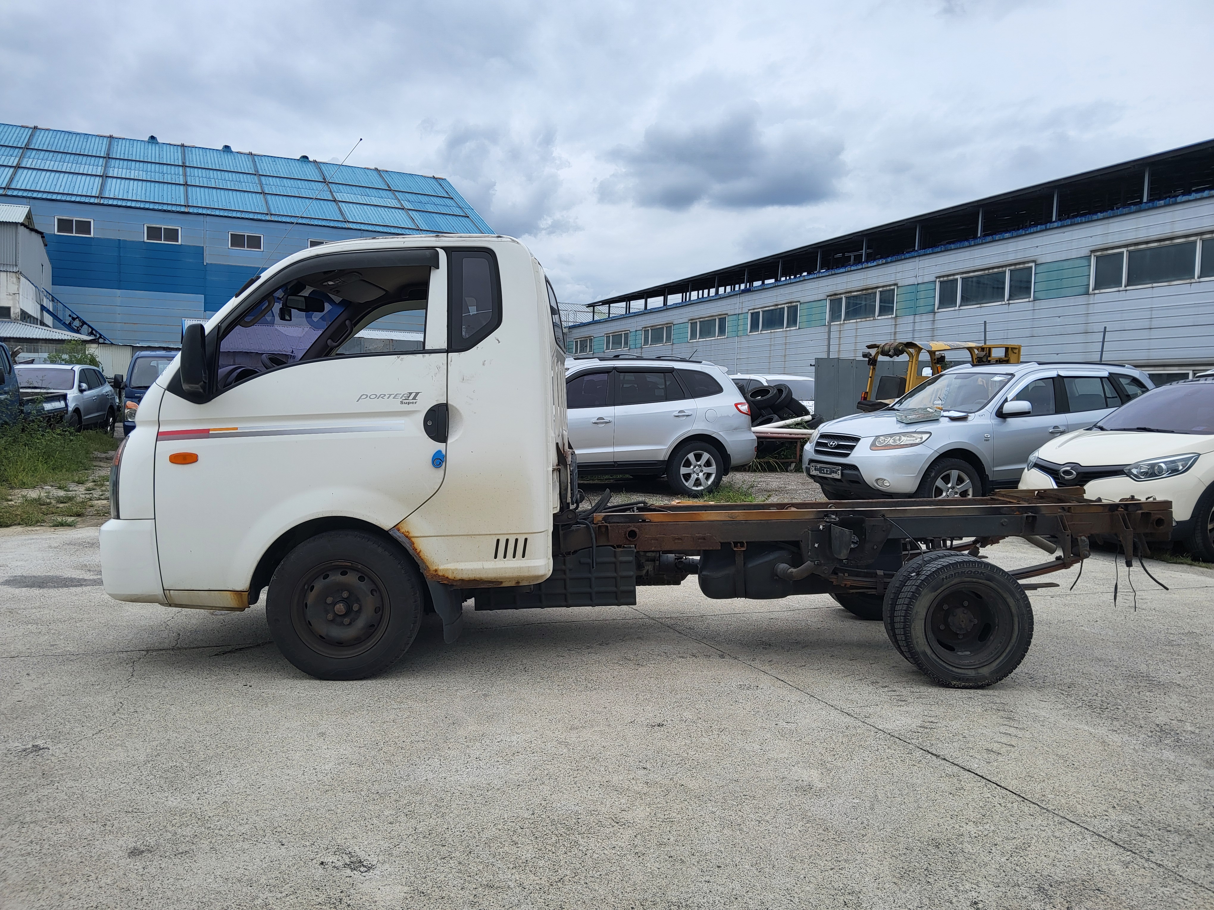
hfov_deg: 67.3
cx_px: 607
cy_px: 455
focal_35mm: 26
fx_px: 912
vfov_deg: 53.1
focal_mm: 3.98
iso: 12
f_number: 1.8
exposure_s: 1/866
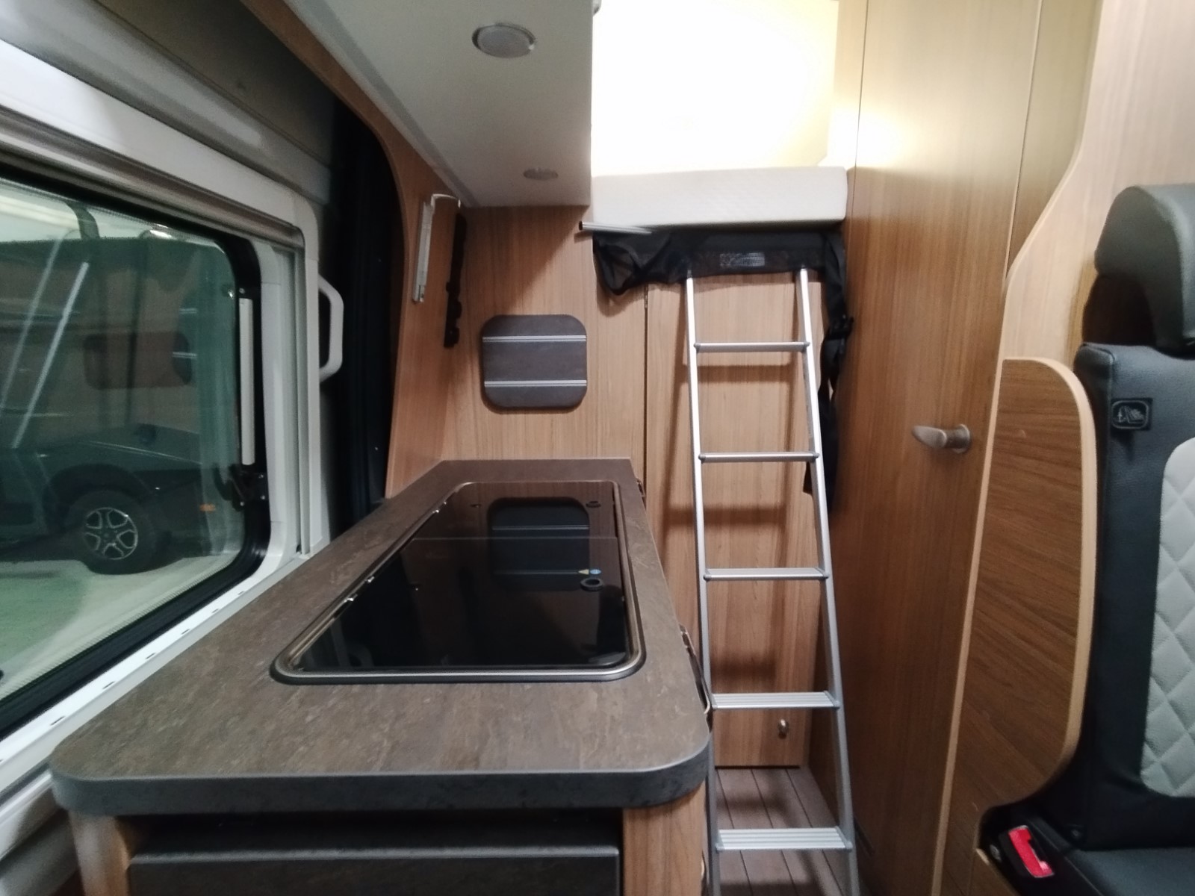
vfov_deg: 78.1
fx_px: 552
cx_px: 598
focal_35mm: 16
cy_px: 448
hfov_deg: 94.5
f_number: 2.2
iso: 390
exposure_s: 1/20
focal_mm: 1.65
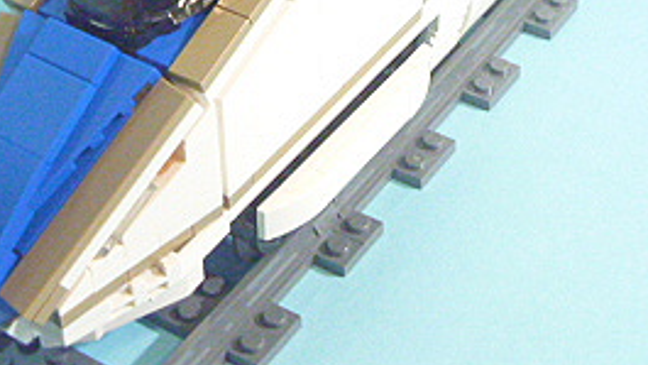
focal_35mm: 92
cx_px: 377
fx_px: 1581
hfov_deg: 23.1
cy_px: -44
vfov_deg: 12.9
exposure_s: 1/20
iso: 800
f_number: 3.5
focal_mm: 6.3
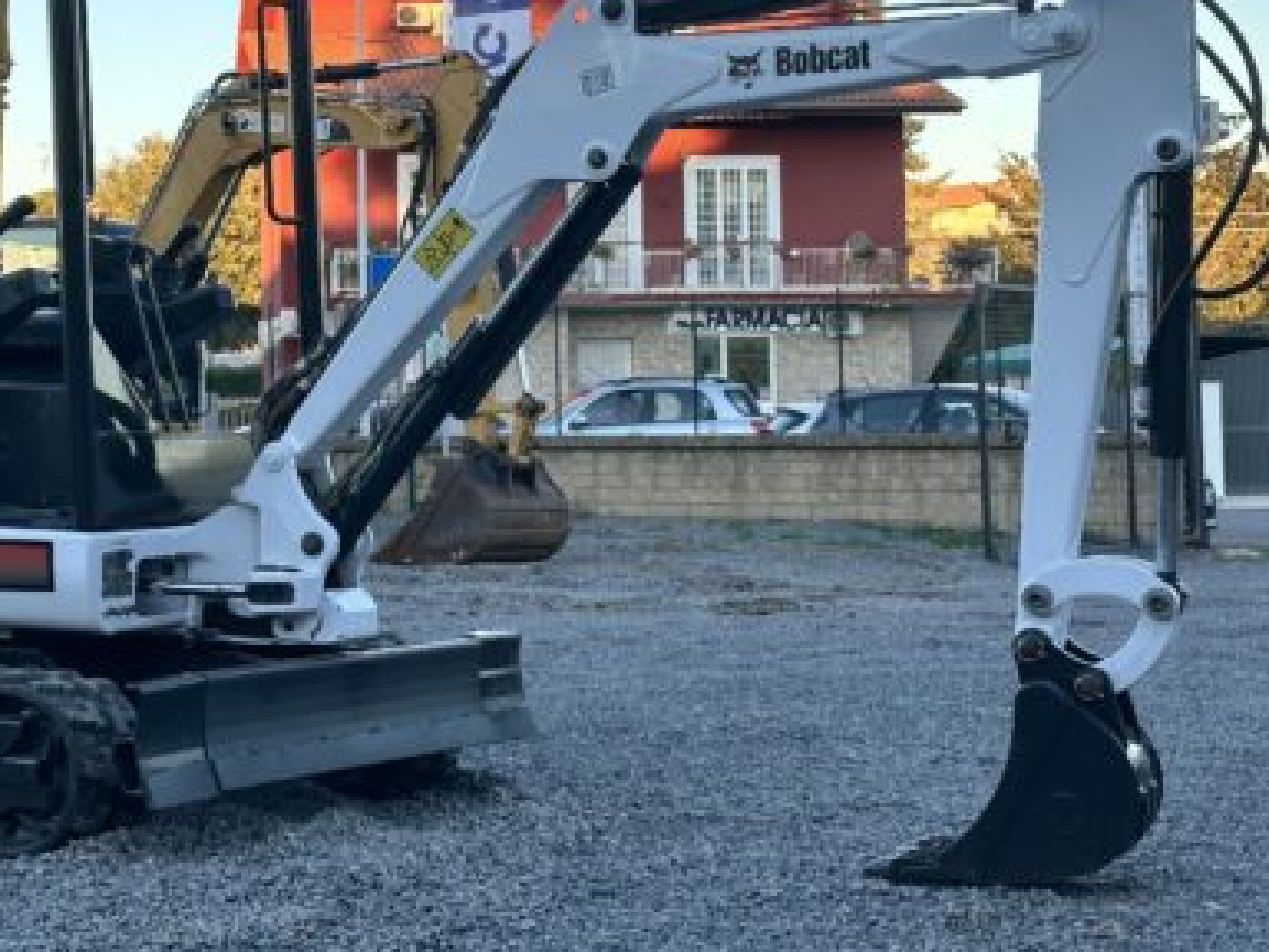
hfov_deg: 25.8
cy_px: 291
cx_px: 403
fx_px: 2749
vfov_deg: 19.6
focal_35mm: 75
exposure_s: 1/623
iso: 64
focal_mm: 6.86
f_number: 1.78
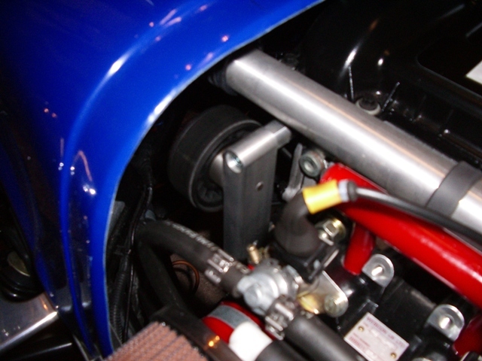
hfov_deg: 52.6
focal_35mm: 35
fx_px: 487
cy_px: 180
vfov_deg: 40.7
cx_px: 241
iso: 200
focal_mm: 5.8
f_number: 2.6
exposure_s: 1/60
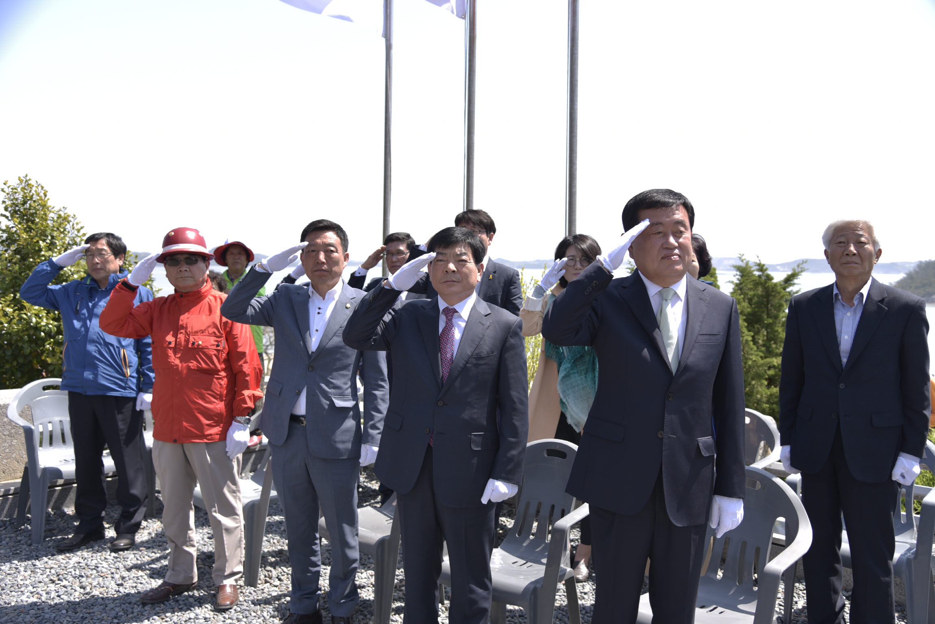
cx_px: 468
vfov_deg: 38.9
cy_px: 312
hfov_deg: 55.8
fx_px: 883
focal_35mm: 34
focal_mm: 34
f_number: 4.5
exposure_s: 1/125
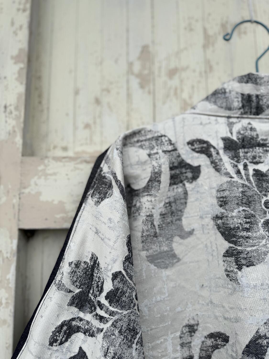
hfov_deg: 56.8
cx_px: 134
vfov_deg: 71.6
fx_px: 249
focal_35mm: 24
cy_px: 180
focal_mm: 6.76
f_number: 1.78
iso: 80
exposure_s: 1/1091
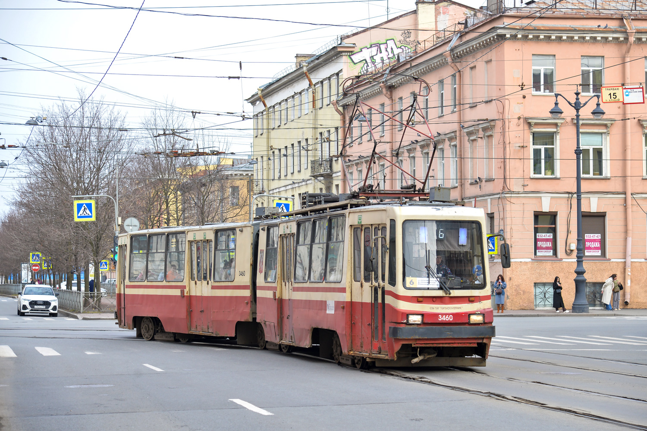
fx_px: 1653
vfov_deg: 14.9
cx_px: 324
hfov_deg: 22.1
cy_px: 216
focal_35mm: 92
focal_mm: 92
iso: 400
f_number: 5.6
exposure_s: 1/400
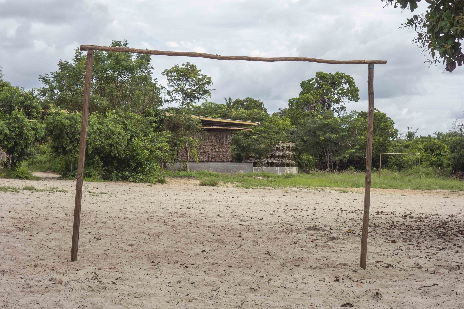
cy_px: 154
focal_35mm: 61
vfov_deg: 22.3
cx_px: 232
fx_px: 786
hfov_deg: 32.9
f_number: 8
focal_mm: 22.74
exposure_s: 1/160
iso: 100
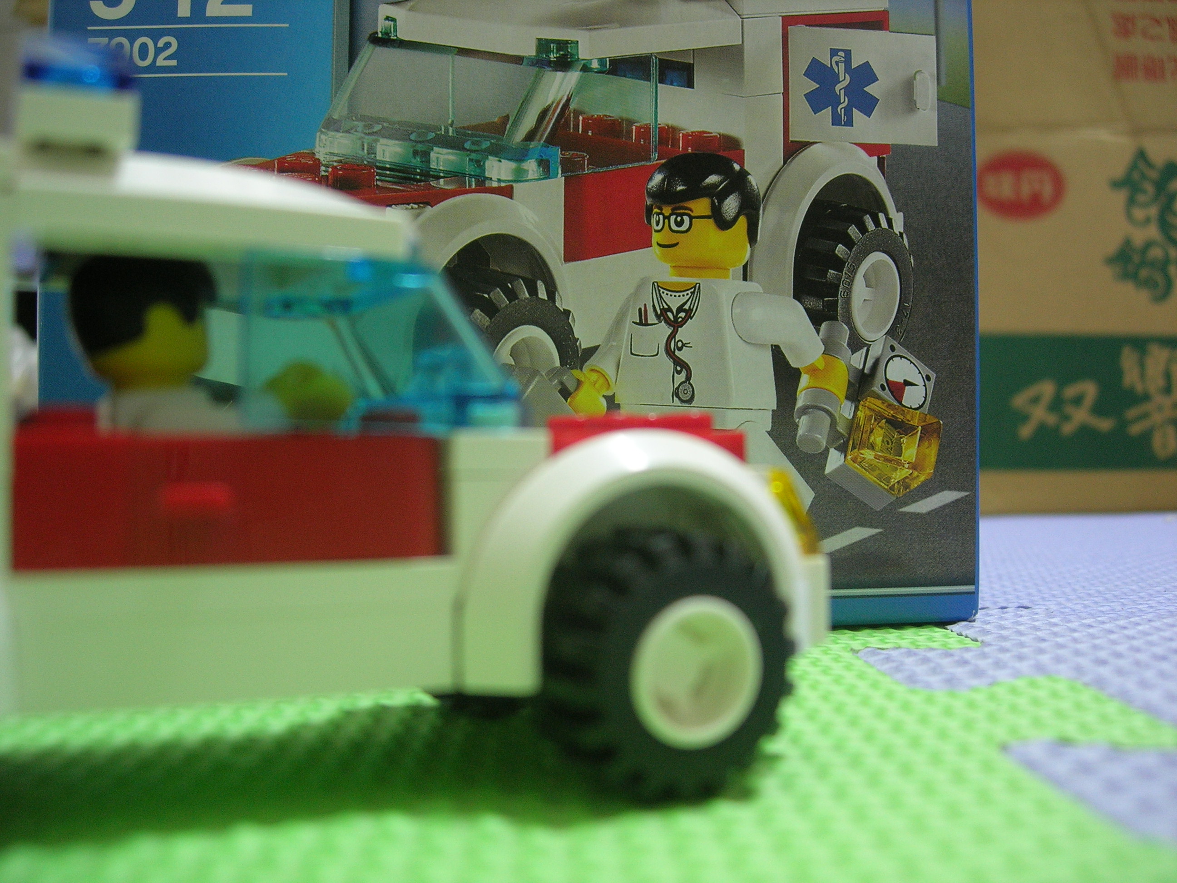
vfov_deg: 37.7
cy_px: 442
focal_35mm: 38
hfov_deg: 49.0
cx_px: 588
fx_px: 1292
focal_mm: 7.8
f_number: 2.8
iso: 91
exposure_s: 1/3.8
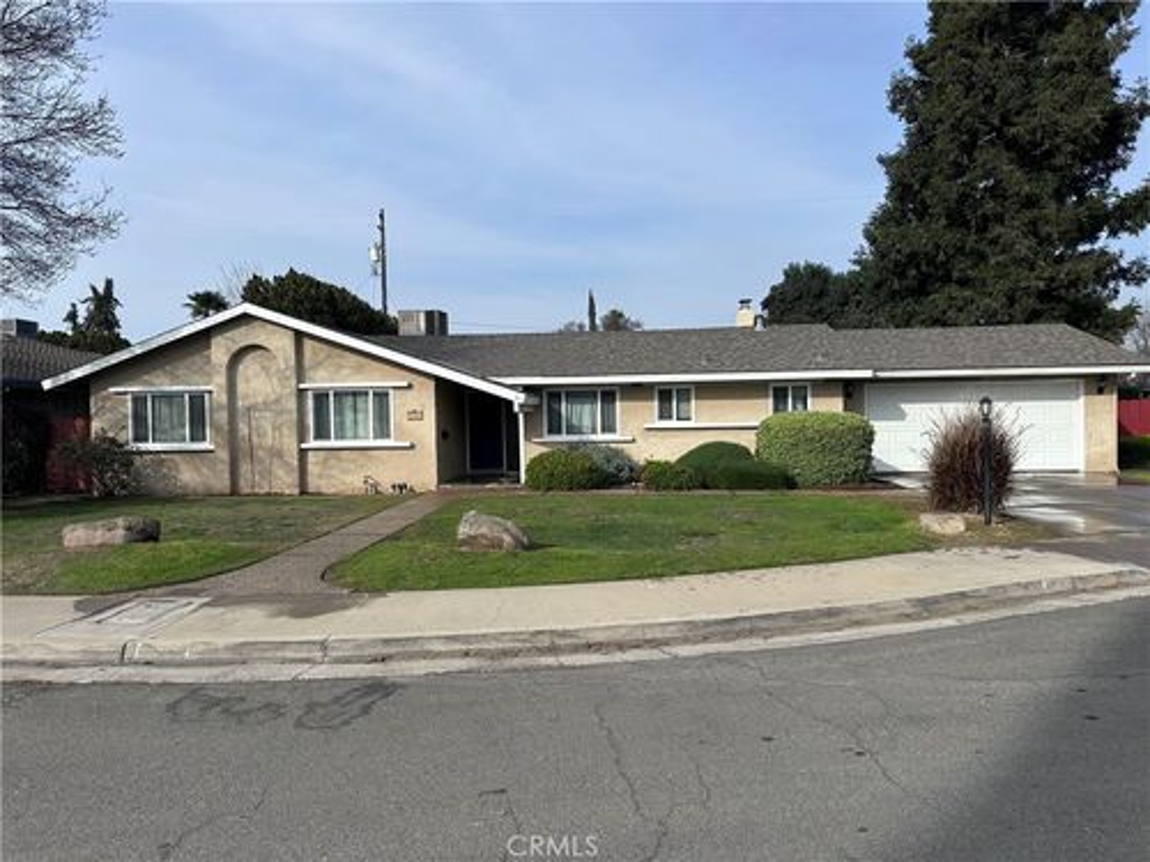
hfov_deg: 71.6
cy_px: 431
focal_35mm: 24
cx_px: 575
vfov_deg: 56.8
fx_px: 797
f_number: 1.78
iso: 80
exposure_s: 1/5000
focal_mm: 6.86
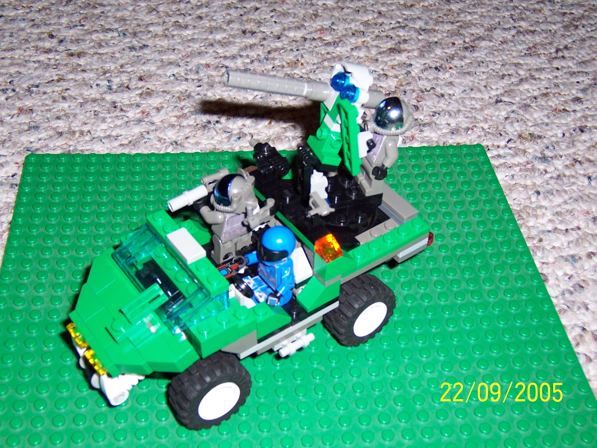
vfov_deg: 29.7
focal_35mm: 49
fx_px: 845
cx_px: 298
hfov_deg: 38.9
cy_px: 224
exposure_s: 1/60
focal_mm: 8.2
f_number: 3.4
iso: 140
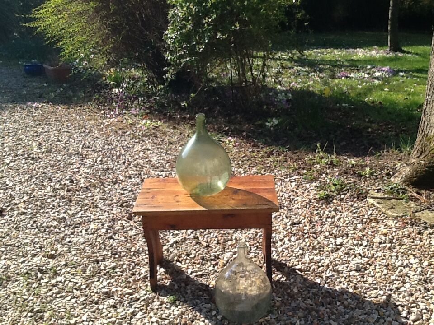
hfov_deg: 42.9
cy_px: 162
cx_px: 217
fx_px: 552
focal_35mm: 44
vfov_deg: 32.9
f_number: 2.4
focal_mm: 2.03
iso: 40
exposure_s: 1/637
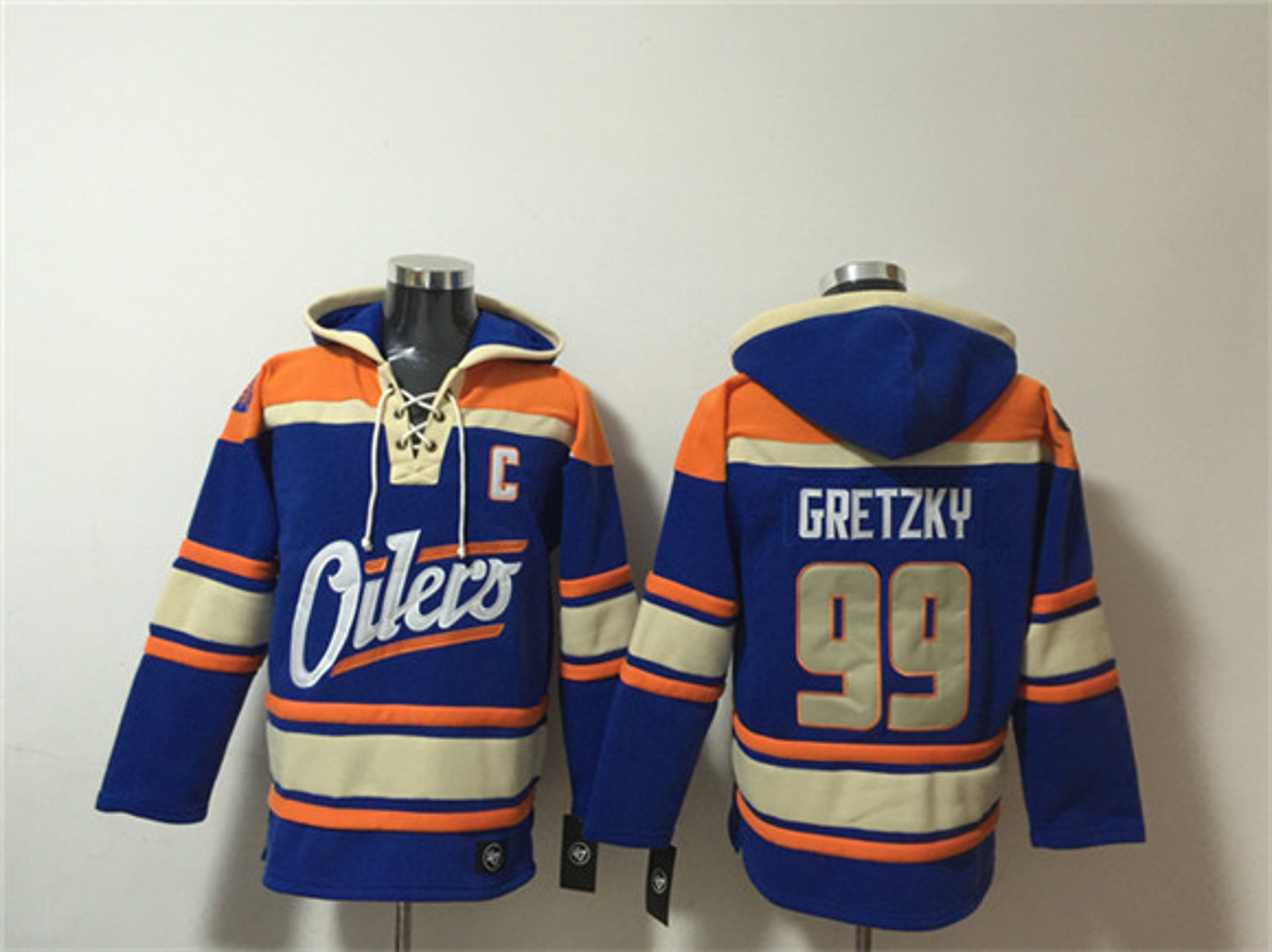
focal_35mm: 29
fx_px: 1065
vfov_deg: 48.2
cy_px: 476
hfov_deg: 61.7
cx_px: 636
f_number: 2.2
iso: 125
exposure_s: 1/10
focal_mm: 4.15
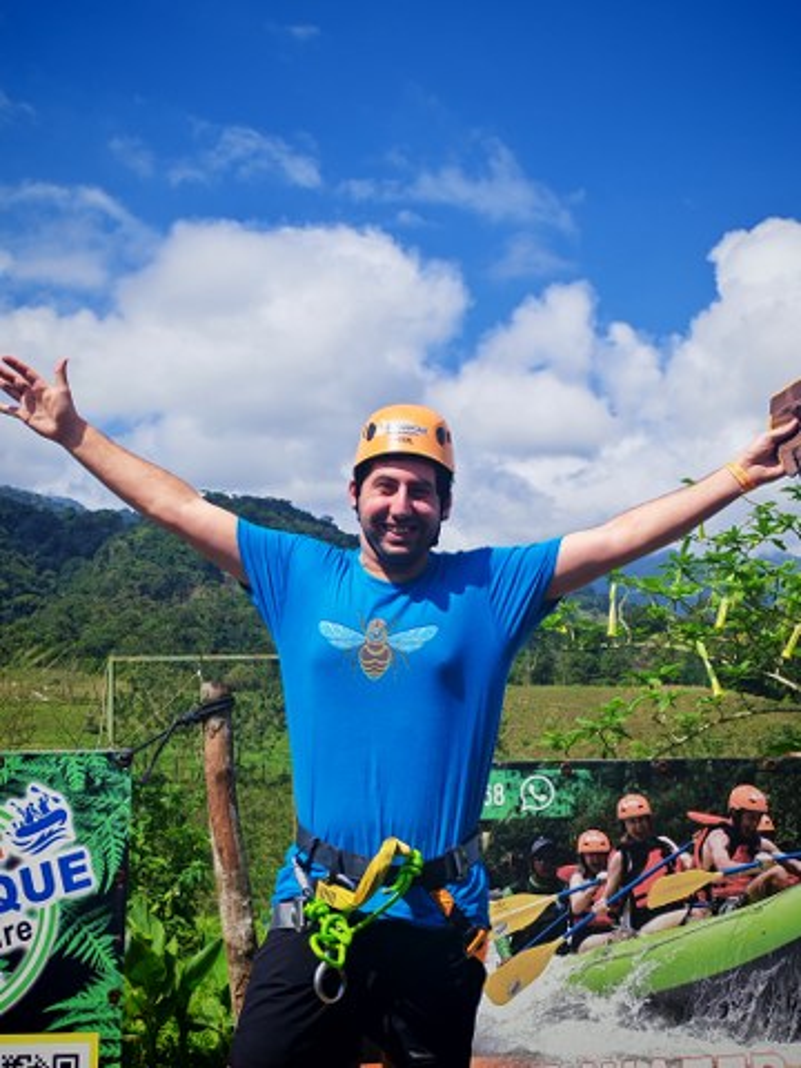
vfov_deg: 39.7
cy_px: 534
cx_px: 400
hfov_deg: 30.3
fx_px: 1481
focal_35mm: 48
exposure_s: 1/850
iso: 50
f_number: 1.9
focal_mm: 6.12
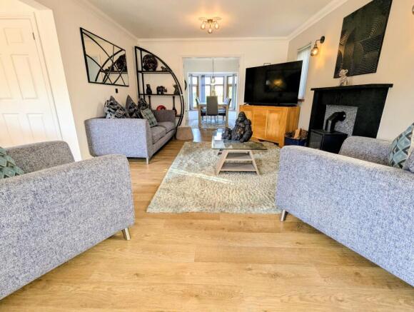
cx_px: 207
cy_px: 156
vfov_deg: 78.3
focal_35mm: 16
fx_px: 192
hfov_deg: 94.4
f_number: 2.2
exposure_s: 1/100
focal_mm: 2.35
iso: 117
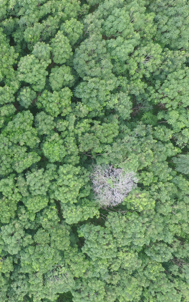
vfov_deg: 64.6
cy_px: 152
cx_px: 0
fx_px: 239
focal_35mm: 29
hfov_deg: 38.4
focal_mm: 3.61
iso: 121
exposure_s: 1/100
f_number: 2.8
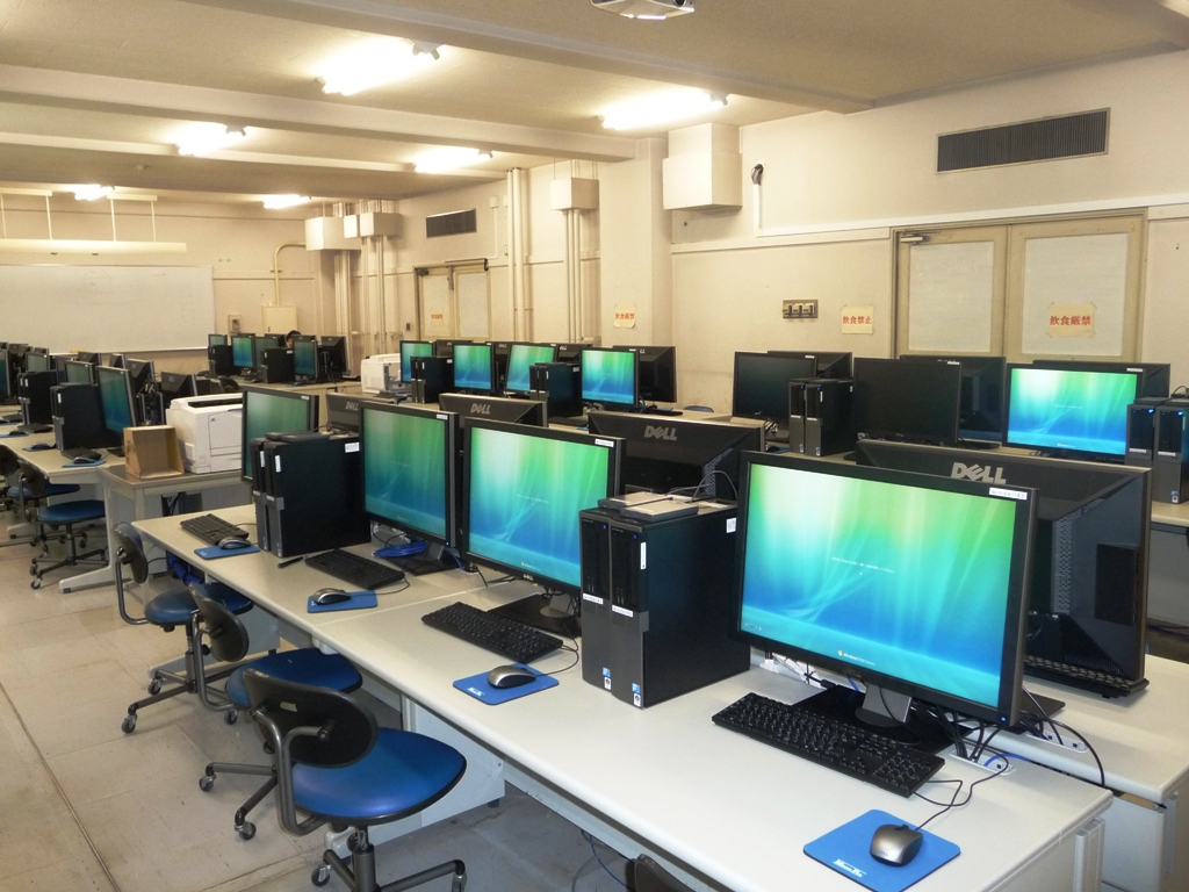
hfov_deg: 63.4
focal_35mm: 28
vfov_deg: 49.7
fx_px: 962
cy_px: 446
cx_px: 594
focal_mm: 4.7
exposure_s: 1/30
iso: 320
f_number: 3.3
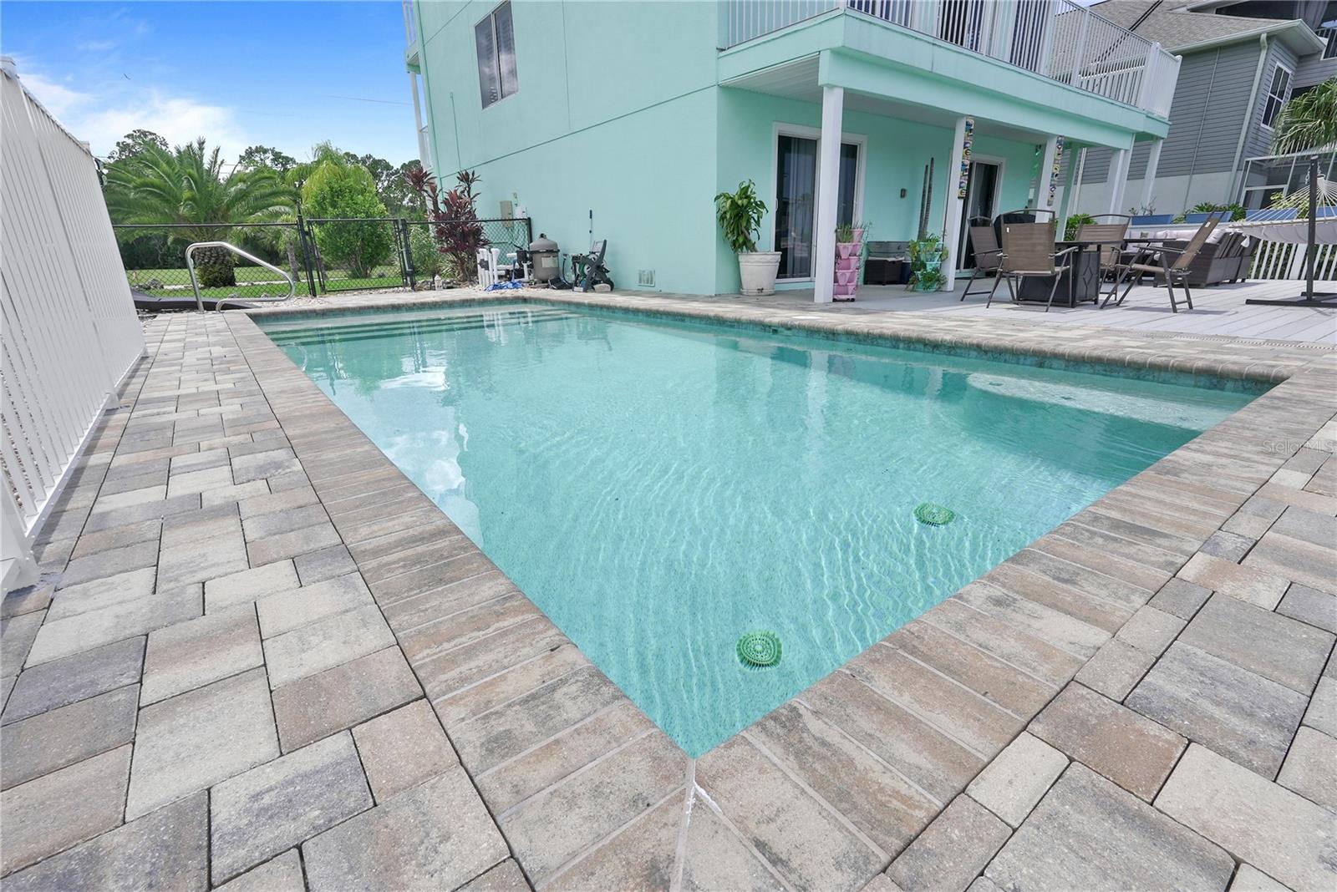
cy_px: 446
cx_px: 668
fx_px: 613
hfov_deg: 95.0
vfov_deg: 72.1
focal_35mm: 16
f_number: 16
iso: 160
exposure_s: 1/125
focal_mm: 16.5
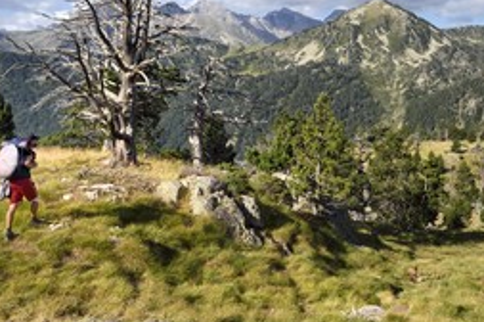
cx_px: 322
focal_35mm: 40
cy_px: 94
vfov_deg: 32.9
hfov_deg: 47.7
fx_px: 537
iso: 200
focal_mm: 24
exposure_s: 1/250
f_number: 13
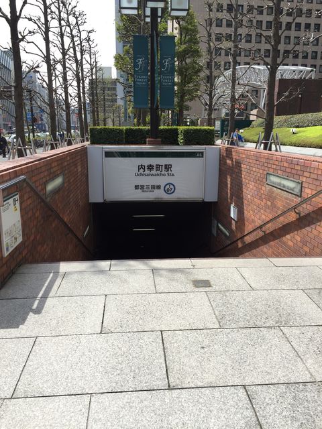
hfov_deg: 48.2
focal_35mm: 29
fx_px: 360
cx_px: 161
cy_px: 214
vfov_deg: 61.7
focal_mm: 4.15
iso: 32
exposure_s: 1/920
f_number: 2.2
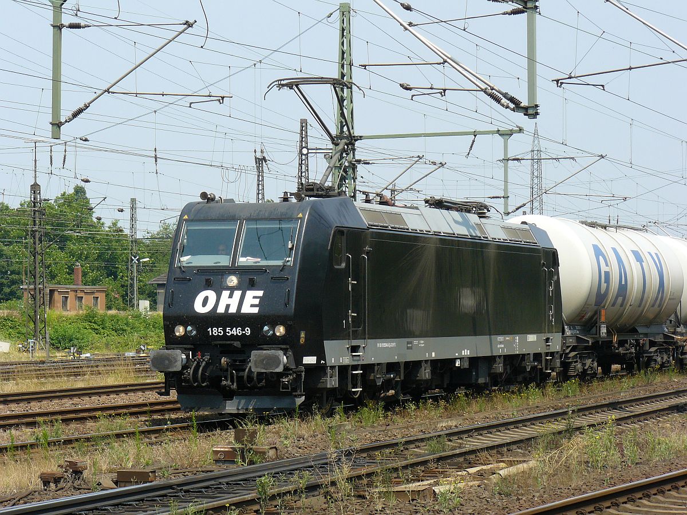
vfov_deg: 12.5
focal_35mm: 119
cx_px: 344
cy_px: 258
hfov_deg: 16.6
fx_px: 2362
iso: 100
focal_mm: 19.9
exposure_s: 1/320
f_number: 5.6
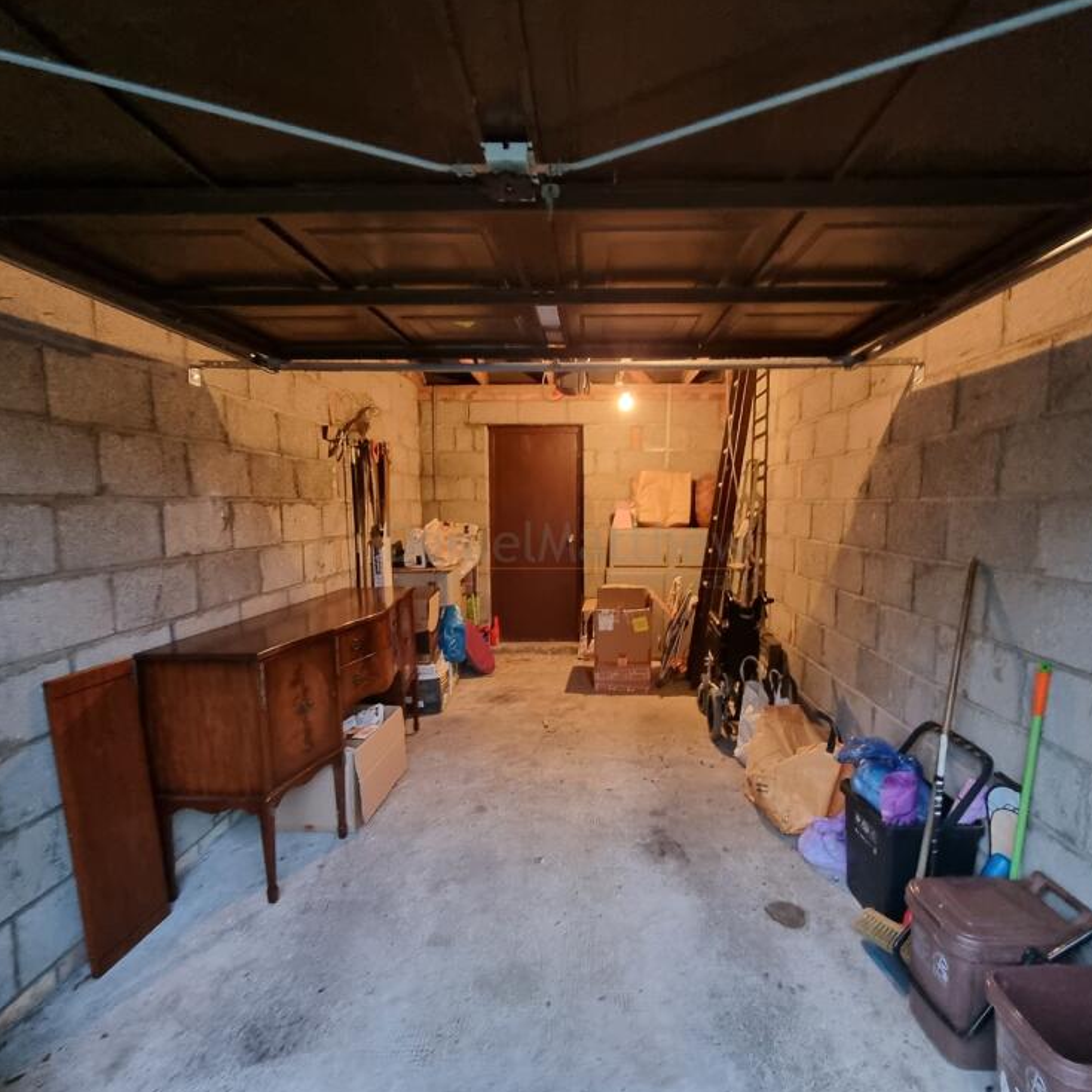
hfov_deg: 87.4
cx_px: 566
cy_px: 554
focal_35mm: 16
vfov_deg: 87.4
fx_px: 571
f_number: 2.2
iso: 800
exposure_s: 1/25
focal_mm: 2.2
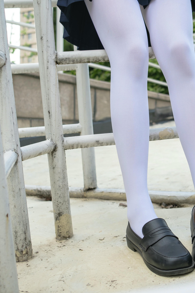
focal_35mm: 52
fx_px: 422
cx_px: 144
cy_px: 111
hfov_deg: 25.7
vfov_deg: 38.0
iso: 160
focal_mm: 23
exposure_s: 1/180
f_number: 3.2
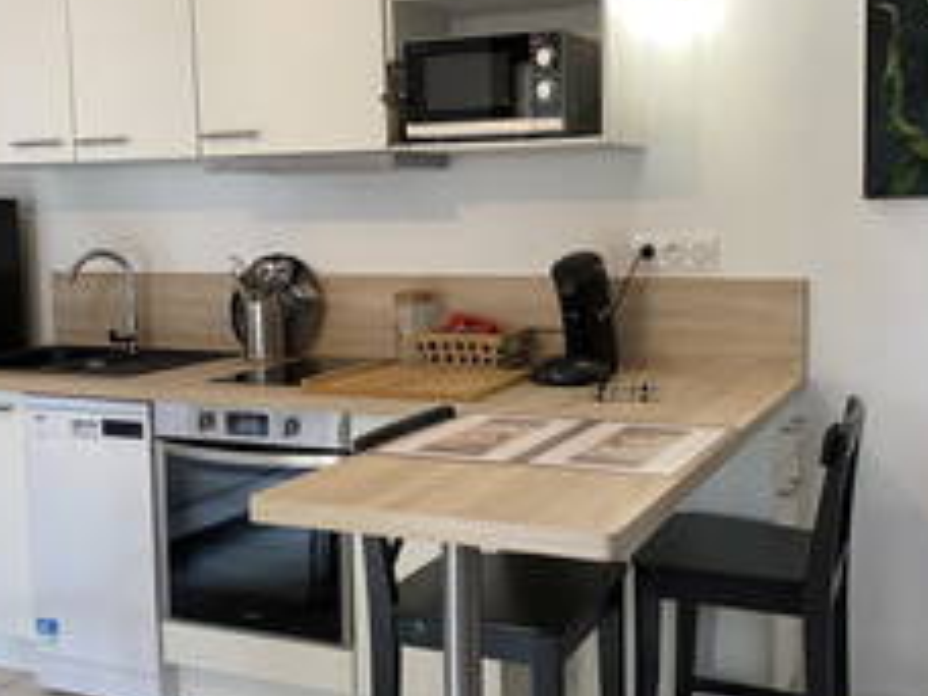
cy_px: 322
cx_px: 545
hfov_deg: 45.6
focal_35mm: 41
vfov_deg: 35.1
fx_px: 1099
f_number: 1.8
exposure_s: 1/85
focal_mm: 4.25
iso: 125
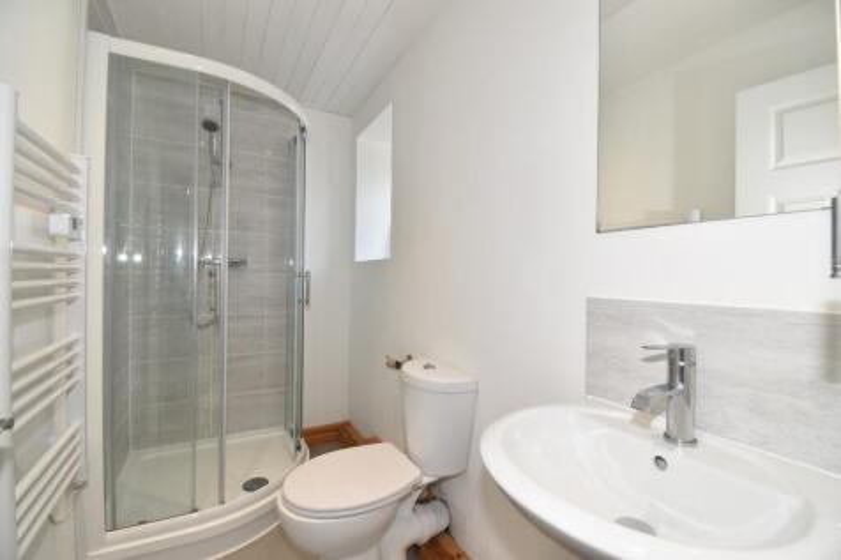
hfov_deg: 100.4
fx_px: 350
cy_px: 280
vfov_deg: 77.3
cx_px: 420
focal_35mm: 15
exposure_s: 1/15
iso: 100
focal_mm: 10
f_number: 6.3
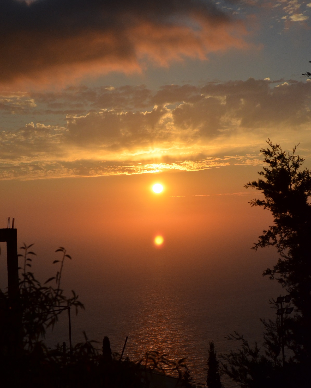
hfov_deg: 18.7
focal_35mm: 82
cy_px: 219
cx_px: 156
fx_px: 943
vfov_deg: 23.3
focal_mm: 48
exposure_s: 1/4000
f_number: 5.3
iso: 800
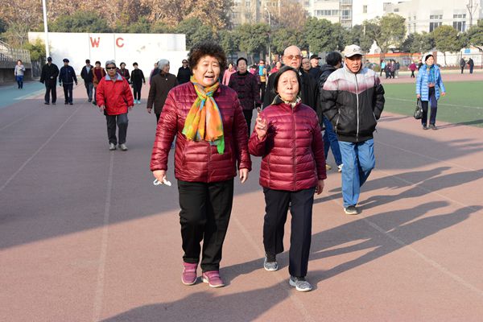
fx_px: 926
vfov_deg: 19.7
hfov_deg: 29.2
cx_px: 242
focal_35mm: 69
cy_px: 161
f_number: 8
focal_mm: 46
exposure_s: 1/1250
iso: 1600
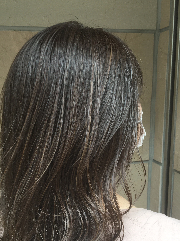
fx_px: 284
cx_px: 86
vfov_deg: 45.0
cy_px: 164
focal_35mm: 41
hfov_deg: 35.1
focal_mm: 4.15
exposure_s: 1/60
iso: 25
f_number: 2.2
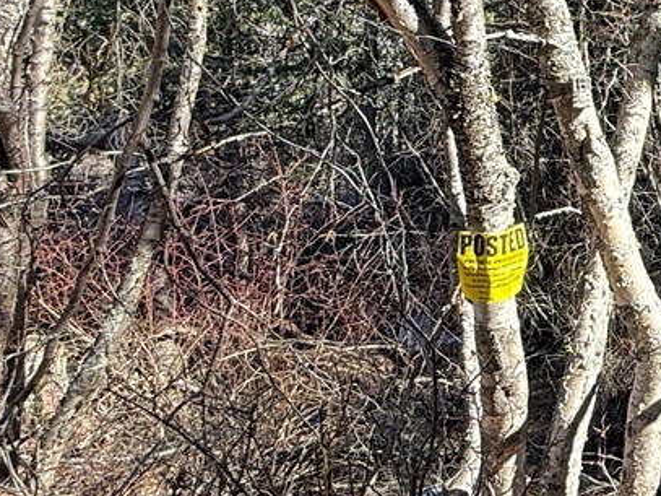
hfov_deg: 26.3
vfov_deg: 25.6
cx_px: 970
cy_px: 42
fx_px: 1050
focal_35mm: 55
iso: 64
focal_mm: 2.22
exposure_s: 1/188
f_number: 2.2
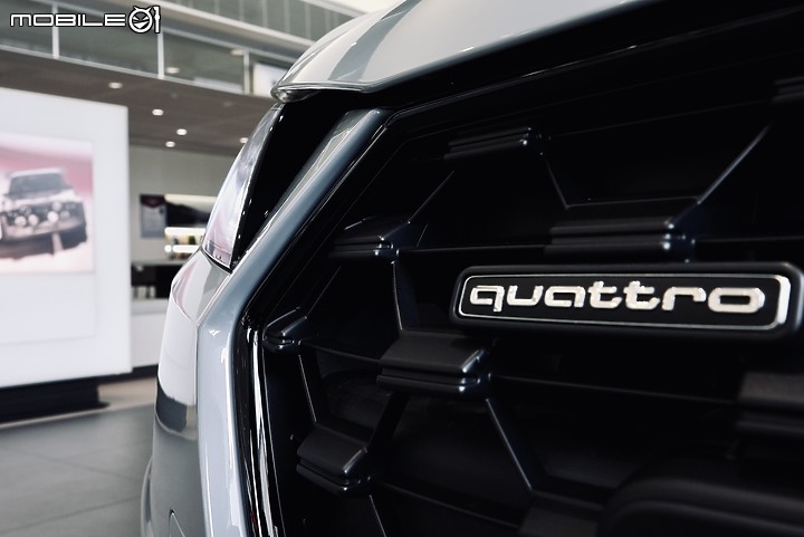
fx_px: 804
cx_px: 402
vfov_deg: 36.9
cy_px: 268
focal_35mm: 36
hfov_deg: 53.1
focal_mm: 24
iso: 500
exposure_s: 1/30
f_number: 10
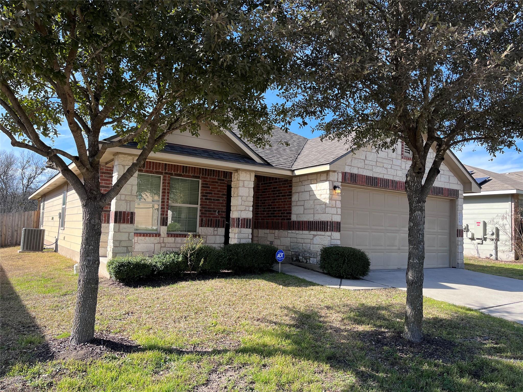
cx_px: 262
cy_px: 196
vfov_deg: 53.1
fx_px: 393
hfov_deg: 67.3
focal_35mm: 26
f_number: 1.6
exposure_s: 1/1163
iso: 50
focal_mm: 5.1
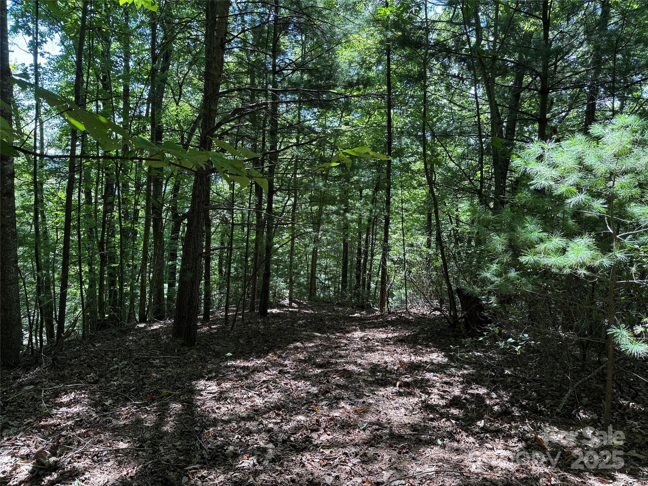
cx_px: 324
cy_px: 243
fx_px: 449
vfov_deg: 56.8
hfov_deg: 71.6
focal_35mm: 24
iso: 80
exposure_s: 1/154
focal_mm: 6.76
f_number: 1.78
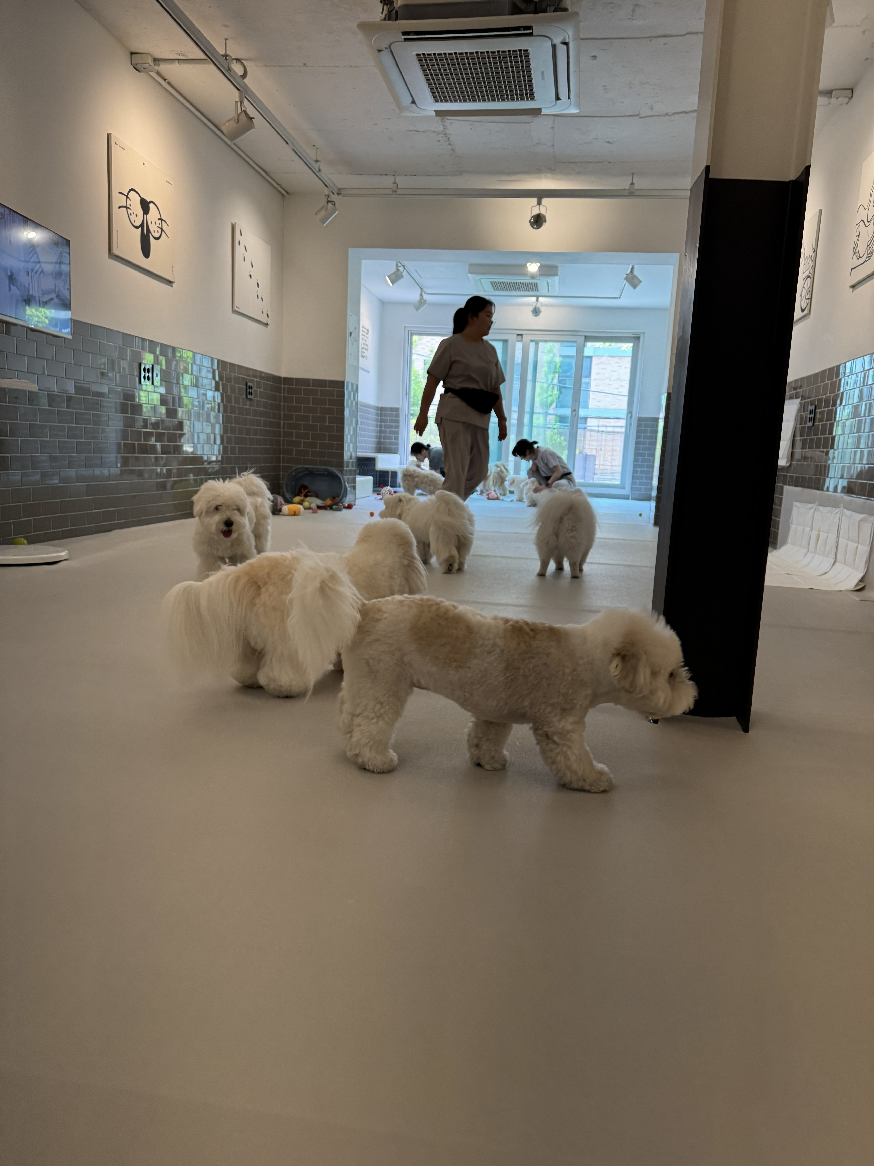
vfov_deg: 71.6
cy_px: 583
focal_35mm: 24
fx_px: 808
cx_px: 437
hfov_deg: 56.8
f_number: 1.78
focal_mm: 6.76
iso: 160
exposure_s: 1/120
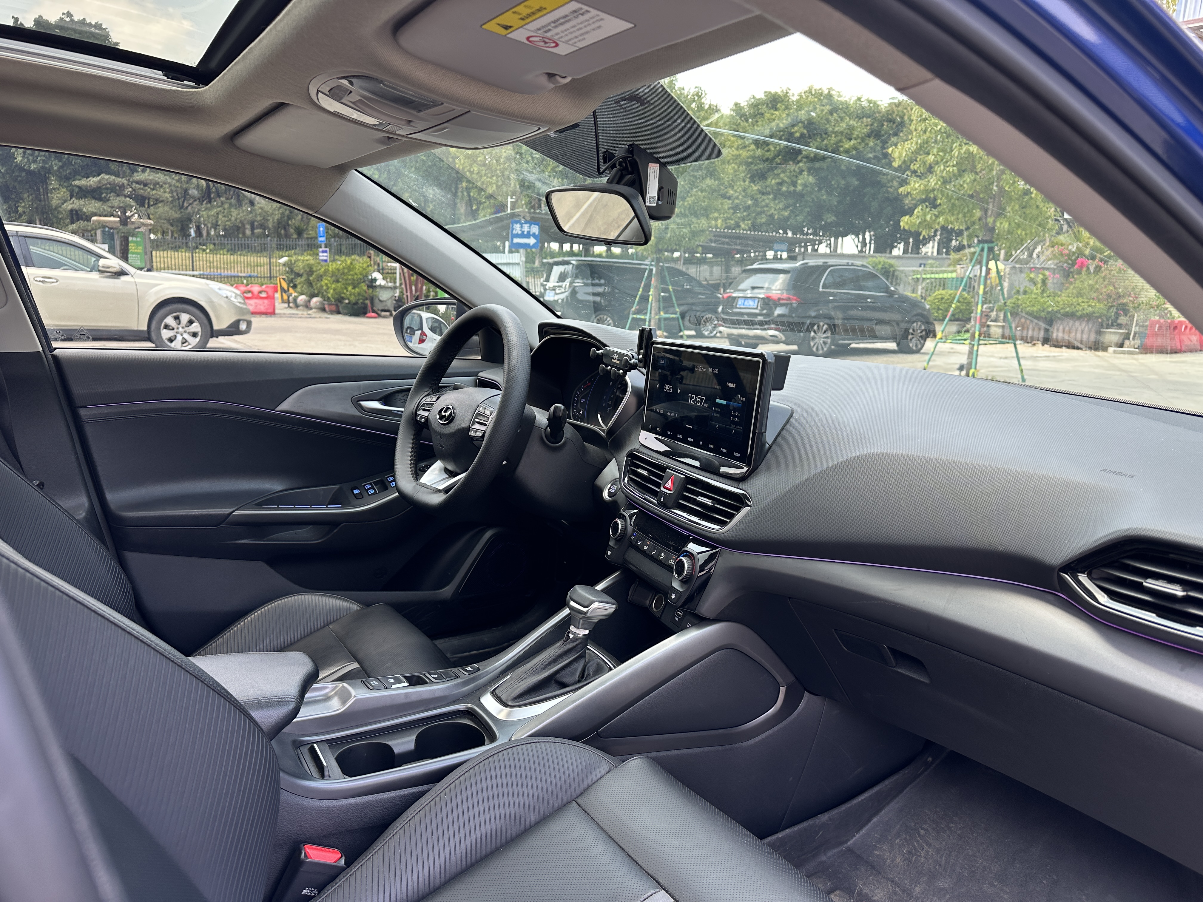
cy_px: 451
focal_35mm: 24
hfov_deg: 71.6
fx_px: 834
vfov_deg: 56.8
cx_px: 602
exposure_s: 1/185
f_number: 1.78
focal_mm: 6.86
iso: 64
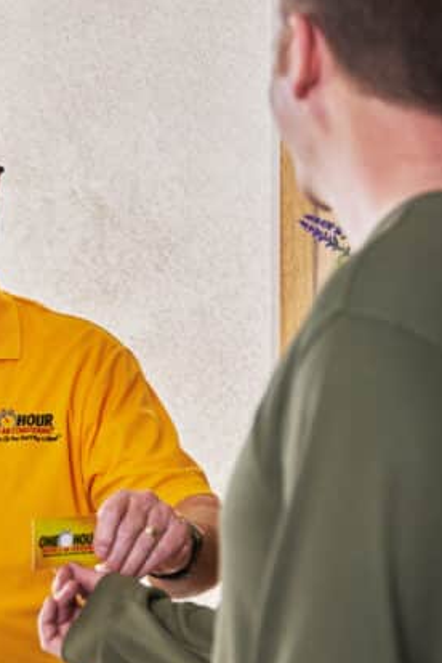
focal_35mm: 141
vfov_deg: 14.4
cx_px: 26
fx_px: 2601
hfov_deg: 9.7
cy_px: 551
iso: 250
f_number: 2.8
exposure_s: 1/200
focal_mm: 57.1
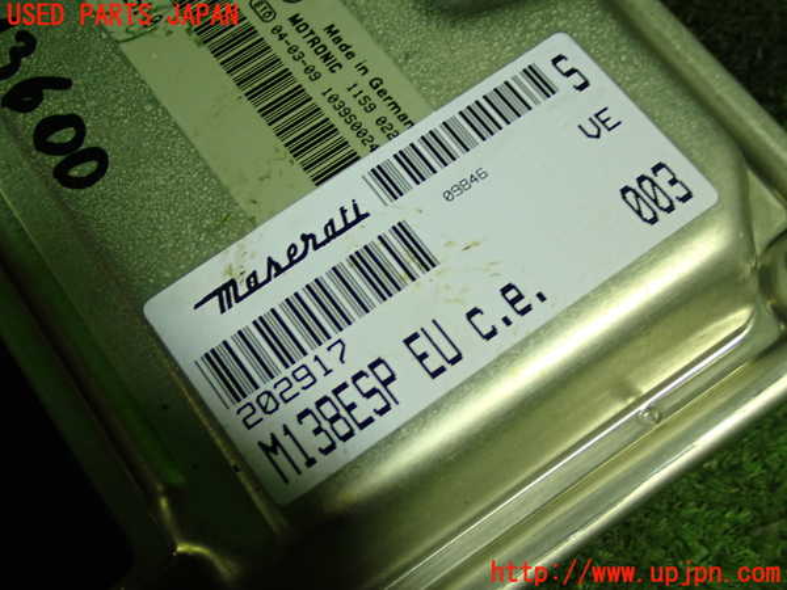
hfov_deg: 35.5
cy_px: 295
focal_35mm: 54
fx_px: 1228
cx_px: 394
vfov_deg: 27.0
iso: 400
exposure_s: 1/50
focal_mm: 9.65
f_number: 3.3
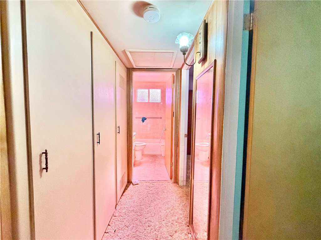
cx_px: 160
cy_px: 120
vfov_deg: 85.7
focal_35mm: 14
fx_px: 130
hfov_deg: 102.1
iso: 640
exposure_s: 1/120
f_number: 2.2
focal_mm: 2.22
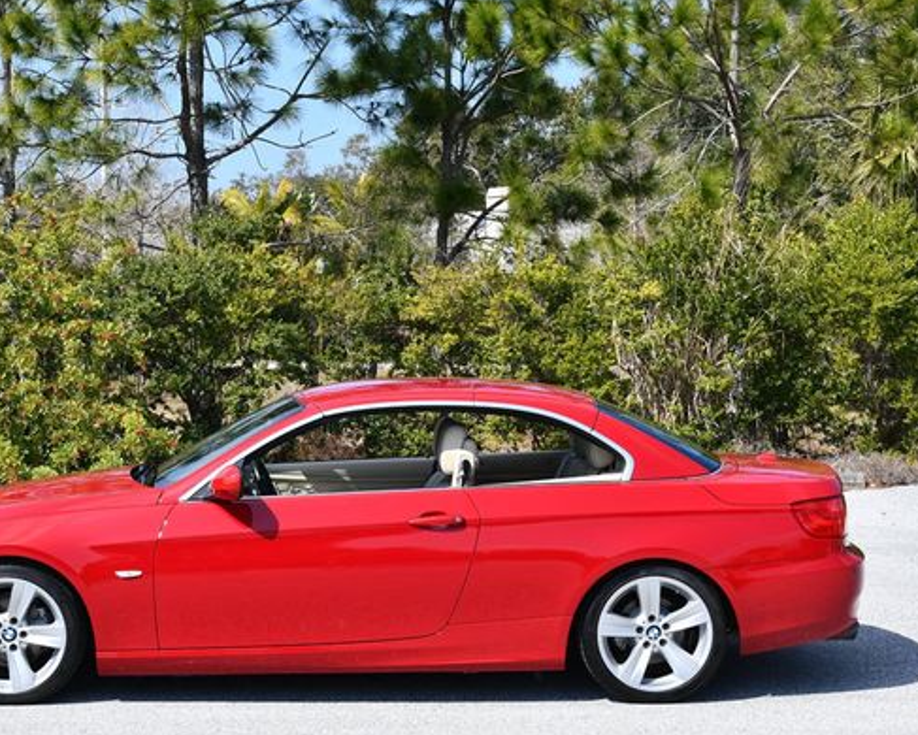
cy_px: 386
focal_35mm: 74
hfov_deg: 25.7
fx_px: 2011
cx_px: 358
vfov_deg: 20.7
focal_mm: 30
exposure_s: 1/250
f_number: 8
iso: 125
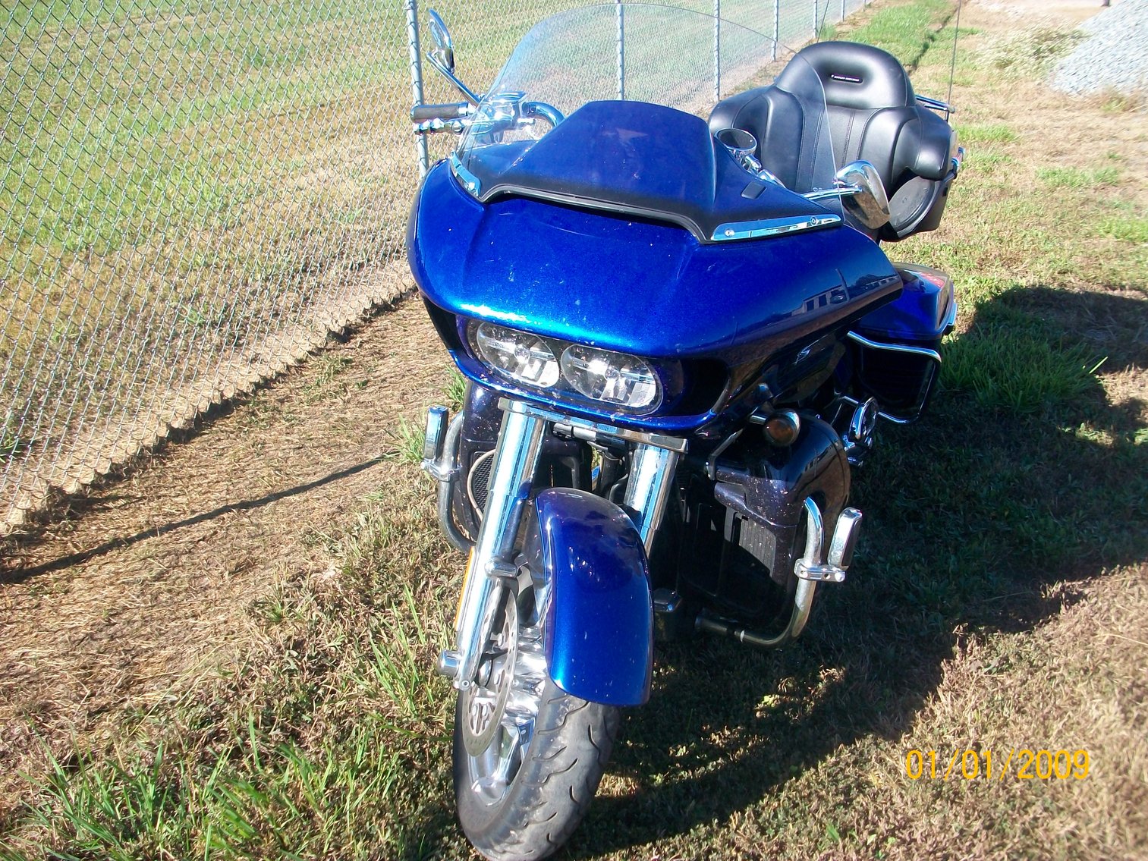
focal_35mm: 34
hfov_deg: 54.0
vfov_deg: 41.8
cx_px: 574
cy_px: 430
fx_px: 1128
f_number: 2.8
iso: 80
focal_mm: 5.7
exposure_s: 1/500
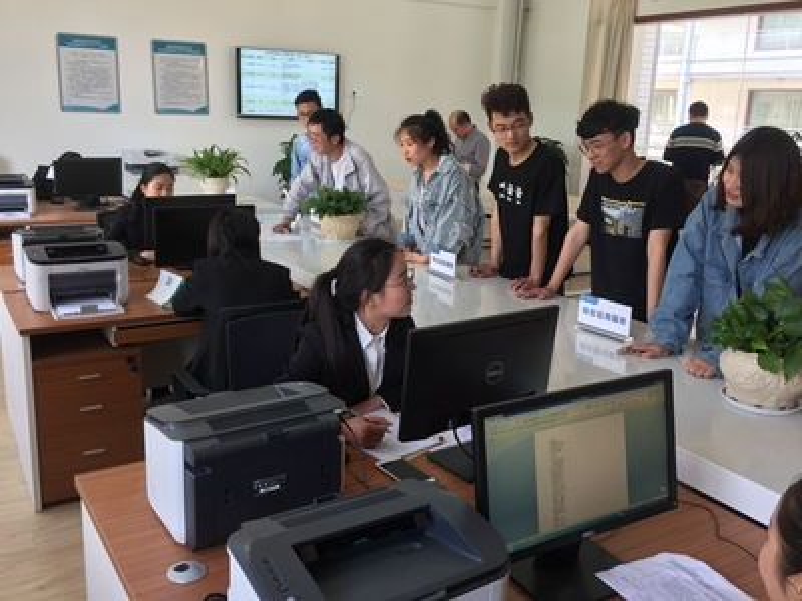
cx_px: 401
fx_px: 672
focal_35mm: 29
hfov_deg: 61.7
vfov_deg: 48.2
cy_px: 300
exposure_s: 1/50
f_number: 2.2
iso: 40
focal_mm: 4.15
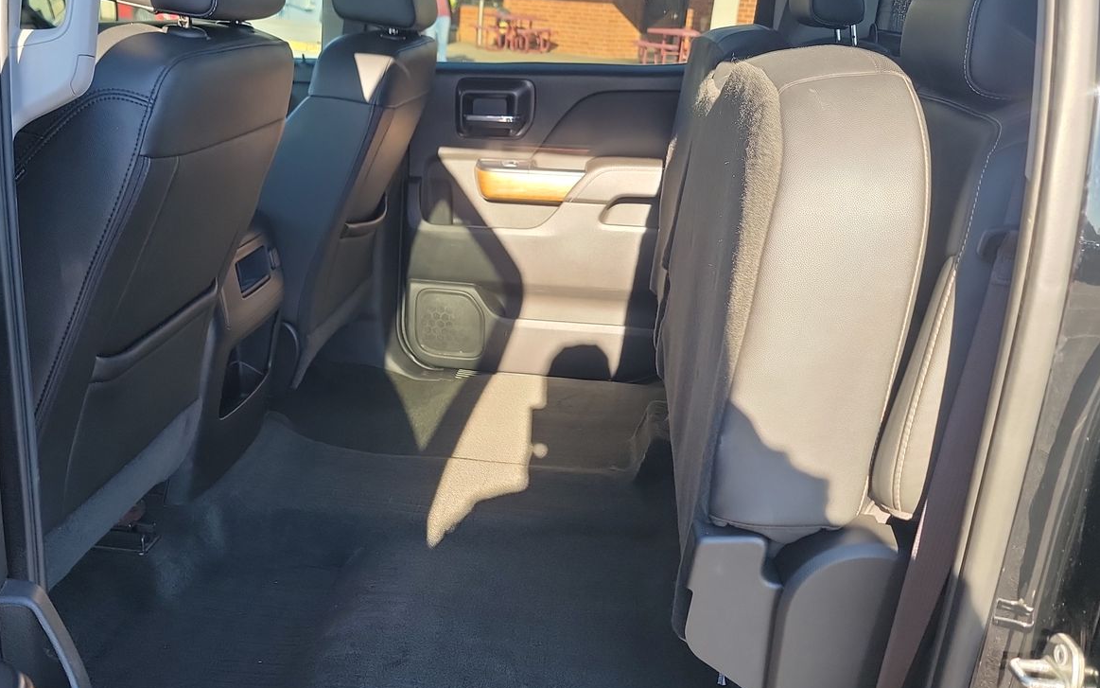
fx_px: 1049
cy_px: 361
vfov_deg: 36.3
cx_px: 451
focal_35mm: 35
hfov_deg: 55.0
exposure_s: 1/119
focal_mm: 6.7
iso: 94
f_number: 1.8
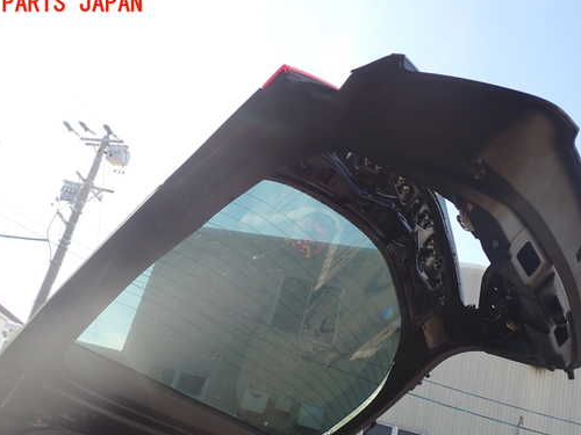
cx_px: 280
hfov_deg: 51.3
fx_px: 604
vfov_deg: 39.6
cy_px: 251
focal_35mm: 36
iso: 100
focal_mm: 5.4
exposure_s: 1/400
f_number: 3.2
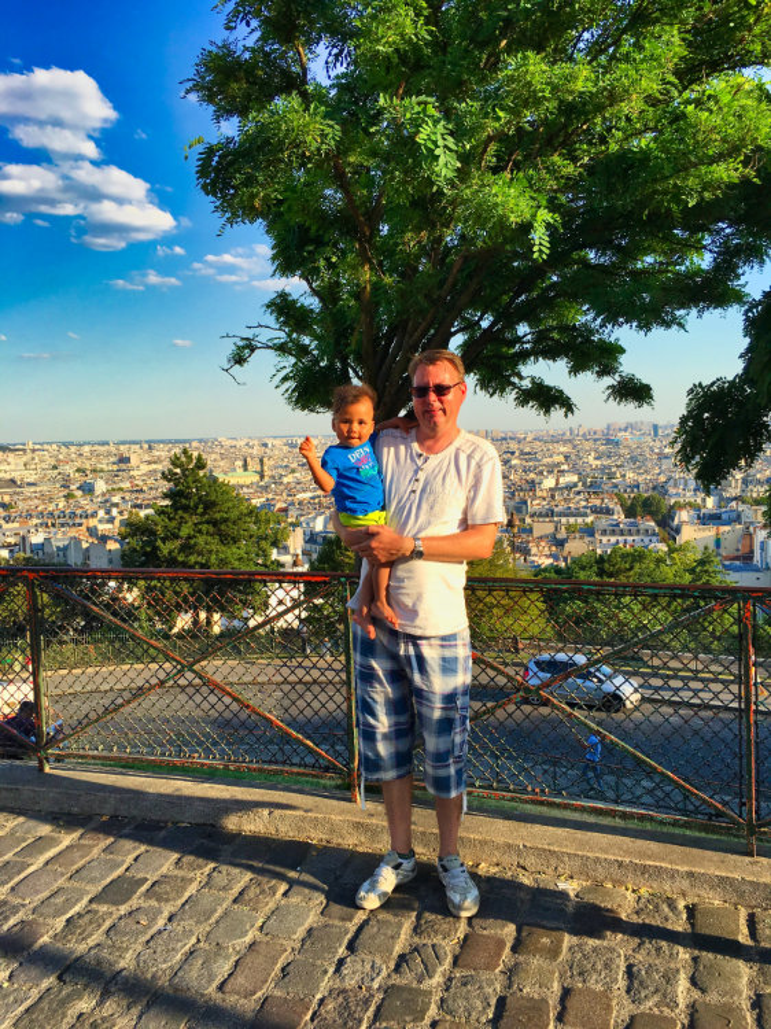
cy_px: 514
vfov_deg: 61.7
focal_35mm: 29
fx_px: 862
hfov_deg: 48.2
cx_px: 386
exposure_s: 1/894
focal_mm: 4.2
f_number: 2.2
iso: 25
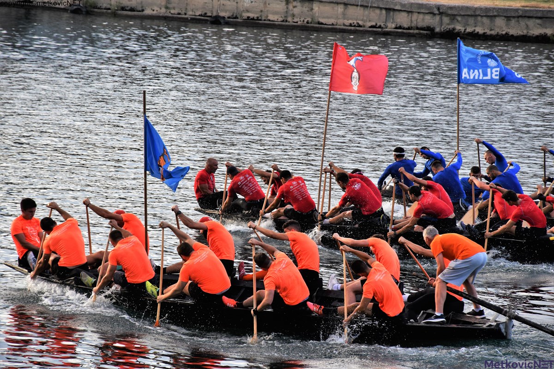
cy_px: 184
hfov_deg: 10.5
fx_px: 3001
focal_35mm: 195
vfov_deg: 7.0
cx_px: 277
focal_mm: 130
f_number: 8
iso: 400
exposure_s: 1/250
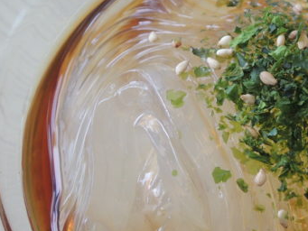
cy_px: 110
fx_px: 1068
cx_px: 302
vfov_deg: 12.4
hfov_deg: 16.1
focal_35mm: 120
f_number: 3.3
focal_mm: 7.2
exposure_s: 1/50
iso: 140
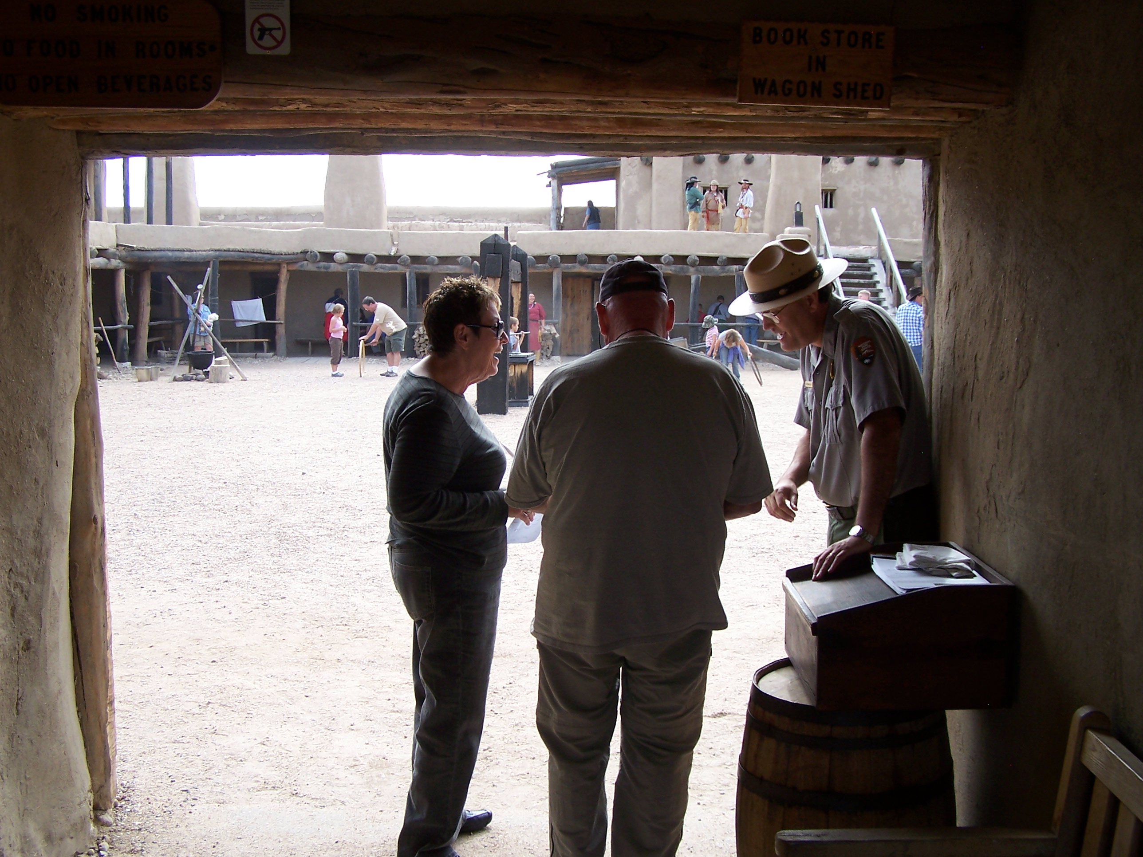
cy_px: 428
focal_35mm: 38
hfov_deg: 49.0
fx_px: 1255
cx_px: 572
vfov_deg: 37.7
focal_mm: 6.3
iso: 80
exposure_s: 1/250
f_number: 2.8
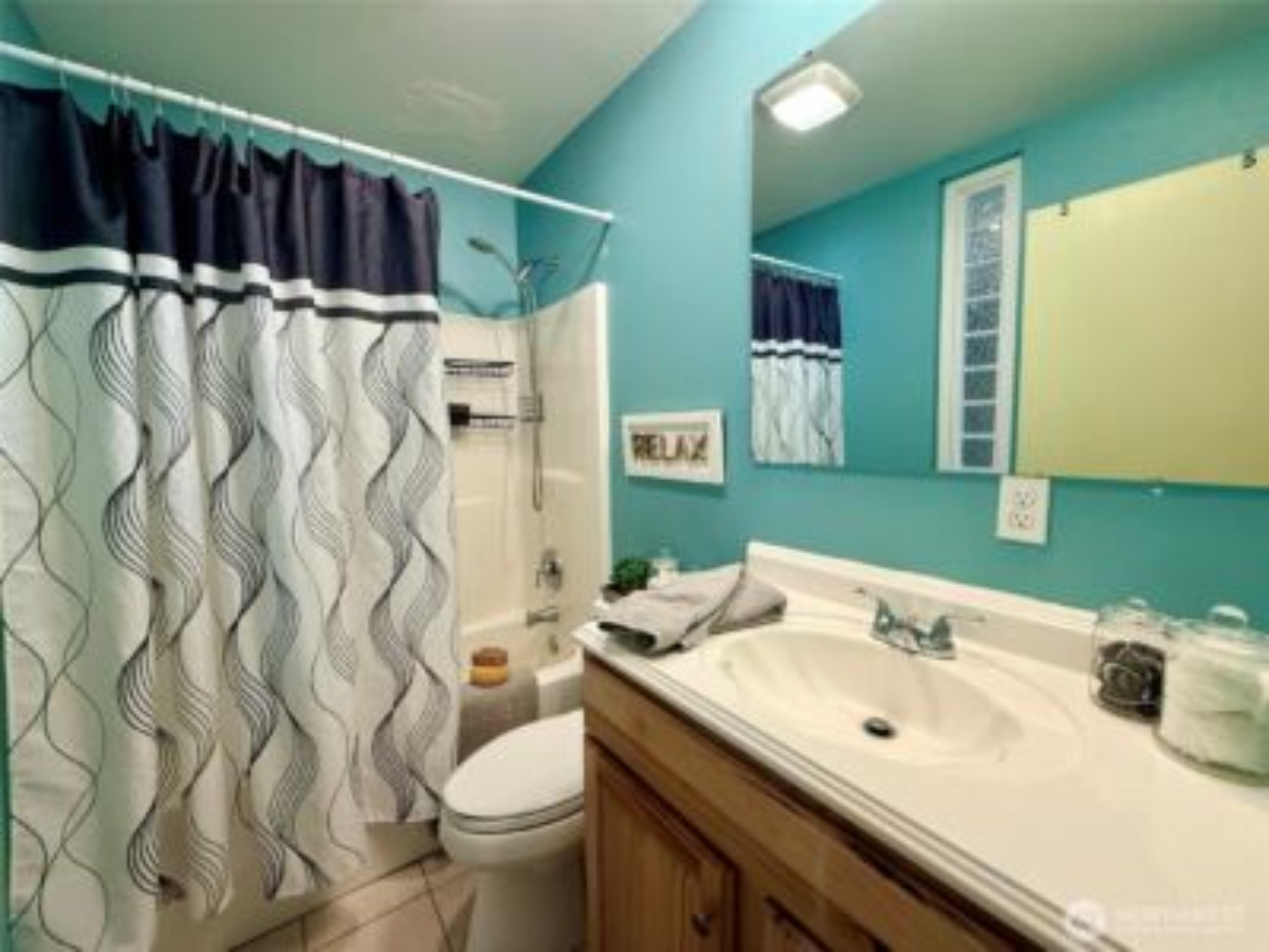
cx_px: 634
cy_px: 476
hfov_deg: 102.1
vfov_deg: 85.7
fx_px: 513
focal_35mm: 14
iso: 250
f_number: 2.2
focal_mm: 2.22
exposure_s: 1/120
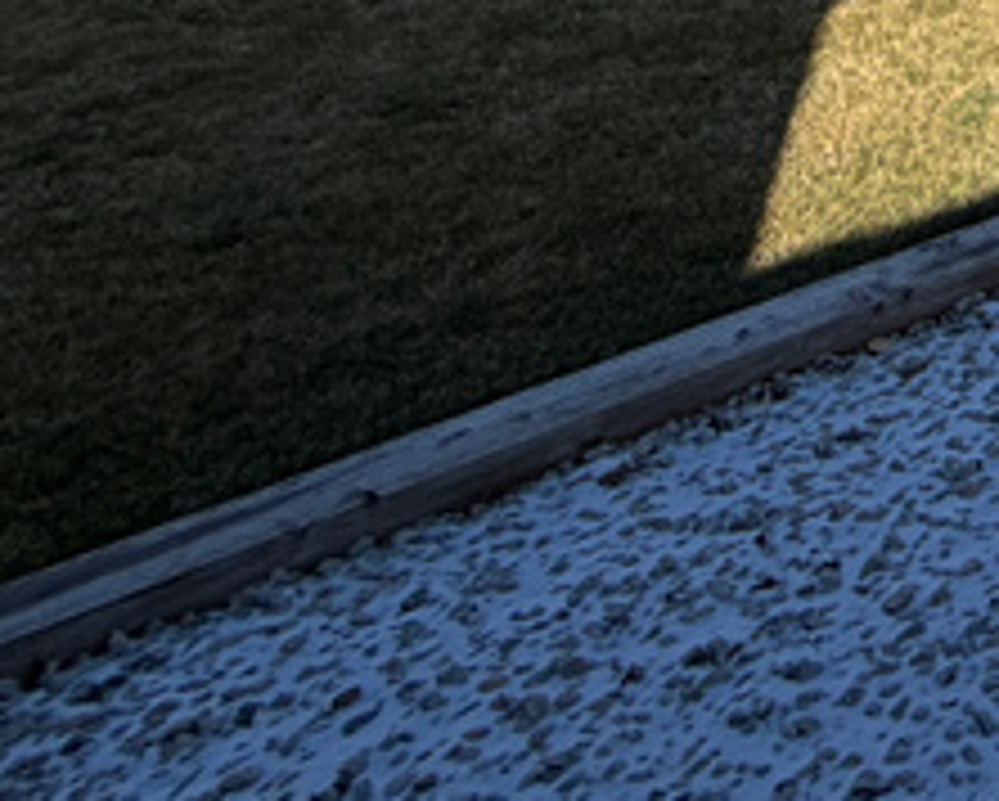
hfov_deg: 21.9
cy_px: -698
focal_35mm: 63
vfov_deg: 18.3
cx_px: 1688
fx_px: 1864
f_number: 2.2
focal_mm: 2.22
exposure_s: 1/770
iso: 25
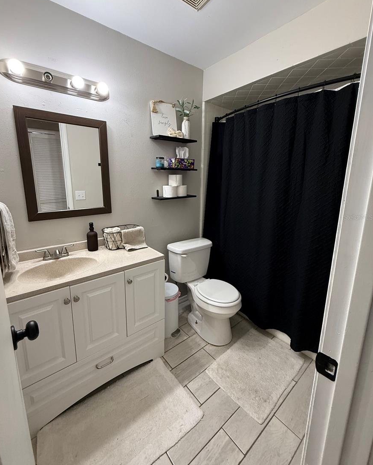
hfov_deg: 84.0
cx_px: 182
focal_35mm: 15
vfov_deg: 96.6
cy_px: 217
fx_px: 207
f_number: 2.2
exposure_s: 1/60
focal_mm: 2.22
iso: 250
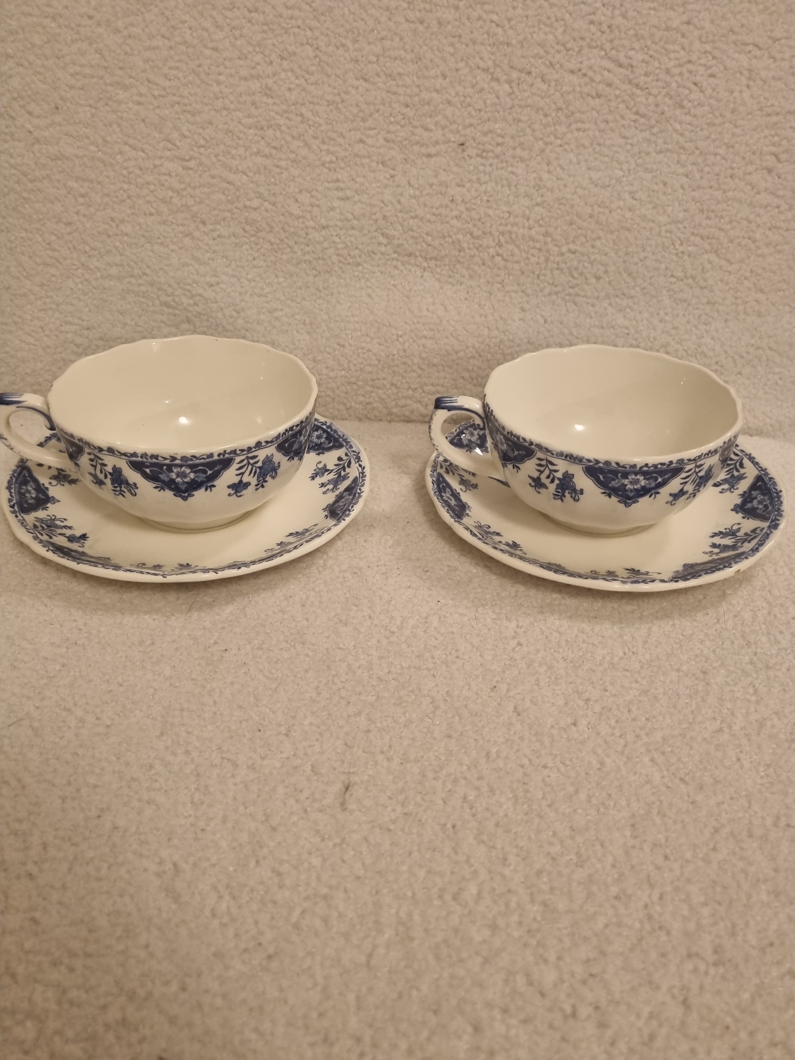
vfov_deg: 67.3
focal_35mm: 26
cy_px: 530
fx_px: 796
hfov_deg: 53.1
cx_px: 398
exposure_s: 1/50
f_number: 1.8
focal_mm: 5.4
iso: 500
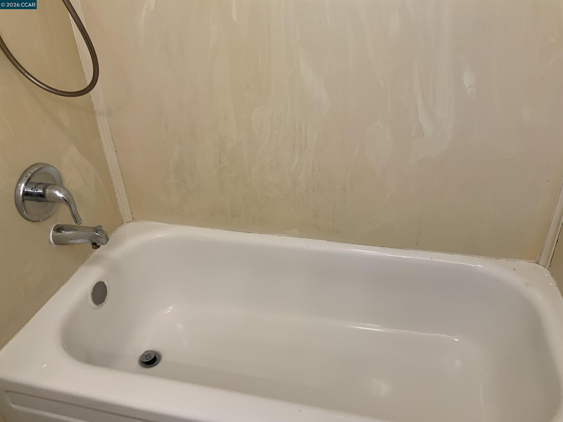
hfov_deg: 61.7
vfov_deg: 48.2
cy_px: 211
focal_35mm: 29
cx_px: 282
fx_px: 472
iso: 50
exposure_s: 1/120
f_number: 1.8
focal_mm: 3
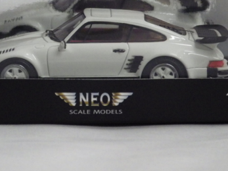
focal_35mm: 190
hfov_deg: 10.4
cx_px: 89
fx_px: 1251
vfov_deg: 7.8
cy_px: 38
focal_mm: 18.4
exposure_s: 1/60
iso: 800
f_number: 4.6
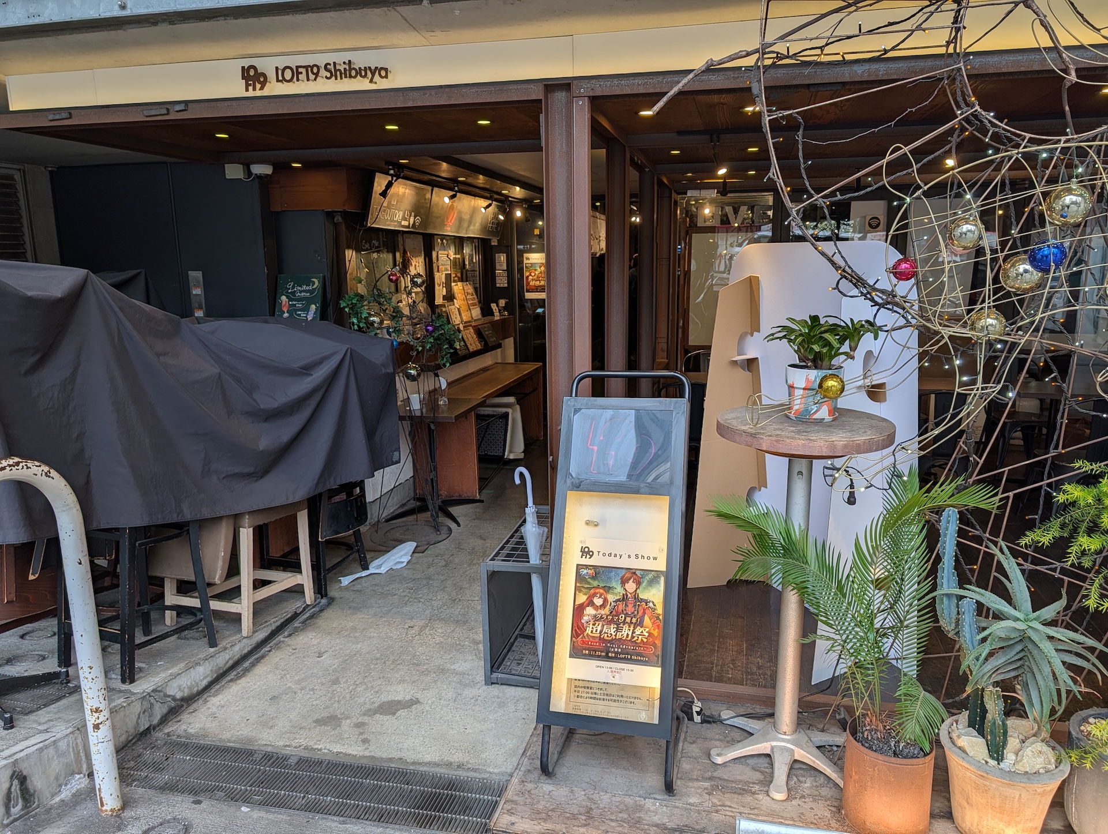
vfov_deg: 56.9
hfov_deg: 71.5
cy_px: 417
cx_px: 554
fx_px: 769
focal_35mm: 24
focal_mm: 6.9
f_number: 1.68
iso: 20
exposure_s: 1/114
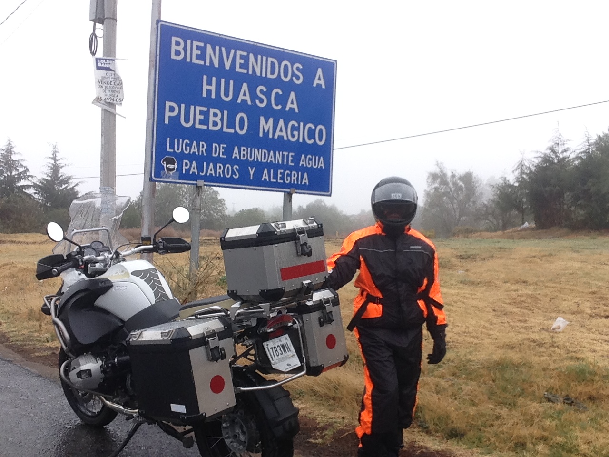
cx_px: 304
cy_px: 228
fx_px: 616
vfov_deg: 40.7
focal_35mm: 35
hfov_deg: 52.6
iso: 32
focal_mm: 2.18
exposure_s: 1/159
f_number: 2.4
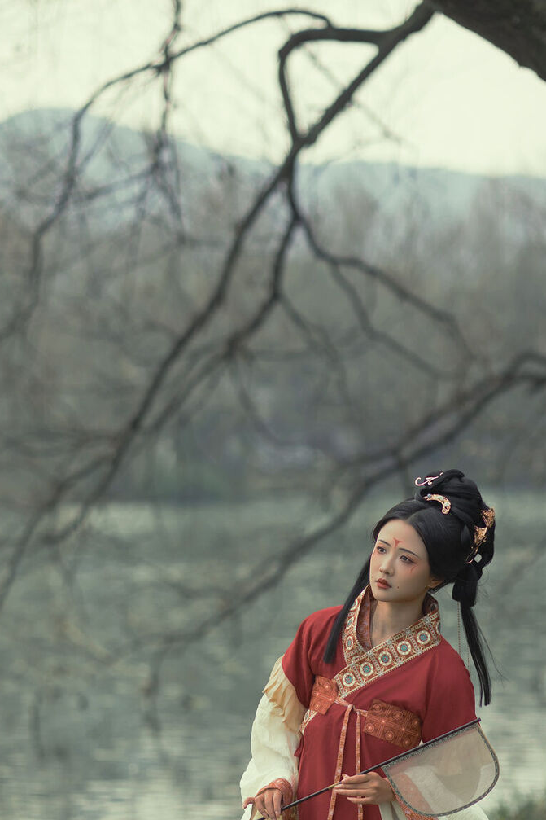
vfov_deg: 15.3
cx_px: 286
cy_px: 622
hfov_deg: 10.3
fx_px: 3027
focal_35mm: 133
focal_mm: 85
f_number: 2
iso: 100
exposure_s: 1/1600
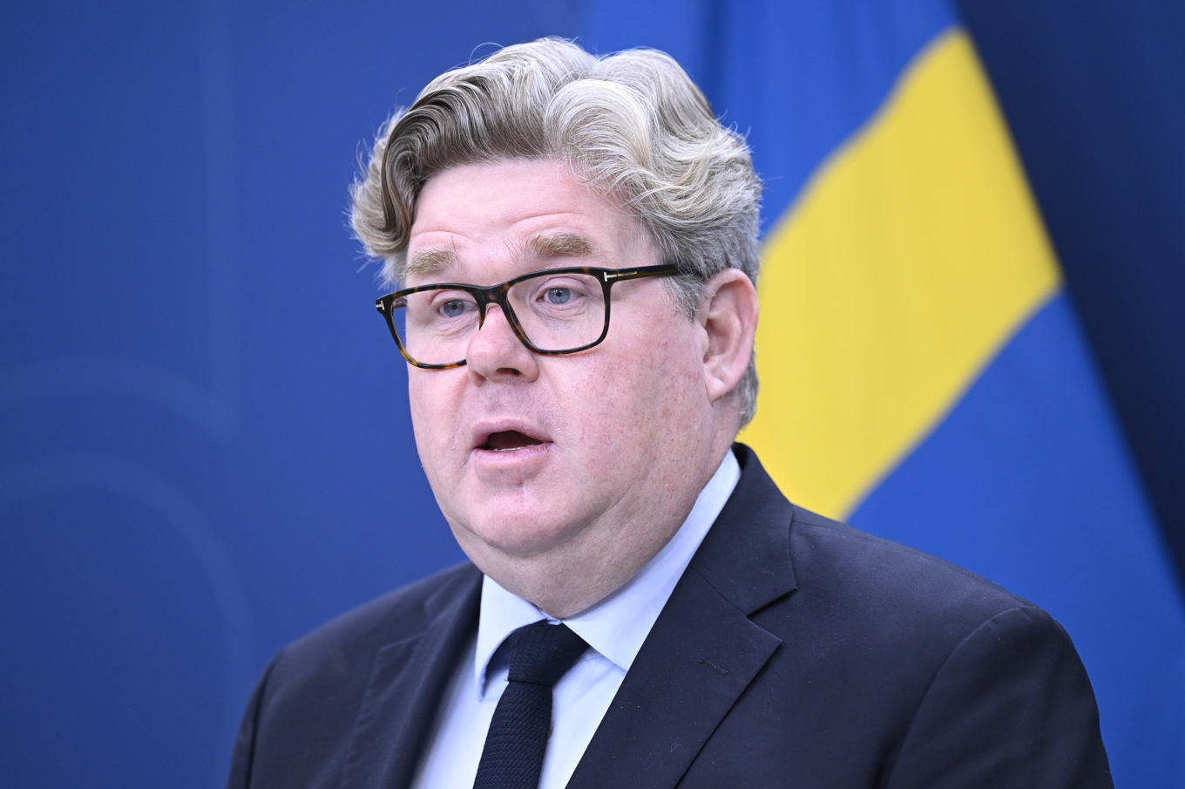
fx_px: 6579
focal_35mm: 200
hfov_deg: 10.3
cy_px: 394
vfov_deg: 6.9
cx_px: 592
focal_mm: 200
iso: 1600
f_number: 3.2
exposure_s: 1/320
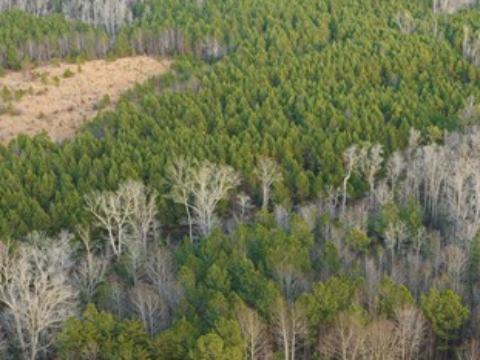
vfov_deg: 18.0
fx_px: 1095
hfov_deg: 24.7
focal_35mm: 79
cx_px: 299
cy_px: 400
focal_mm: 12.29
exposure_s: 1/20
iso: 100
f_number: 5
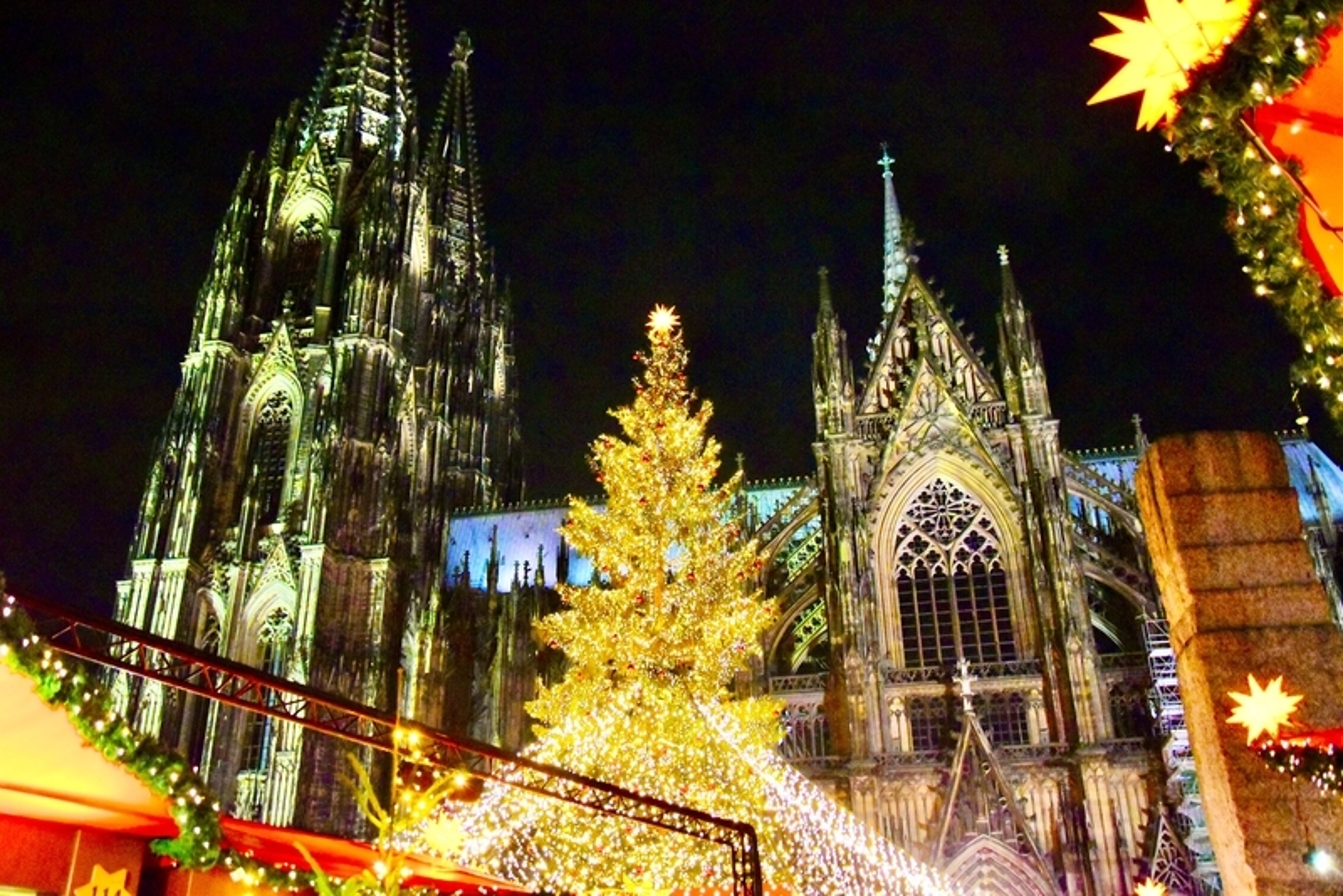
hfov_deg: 57.2
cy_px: 448
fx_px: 1231
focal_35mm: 33
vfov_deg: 40.0
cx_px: 672
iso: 9000
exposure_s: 1/60
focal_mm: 22
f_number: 3.8
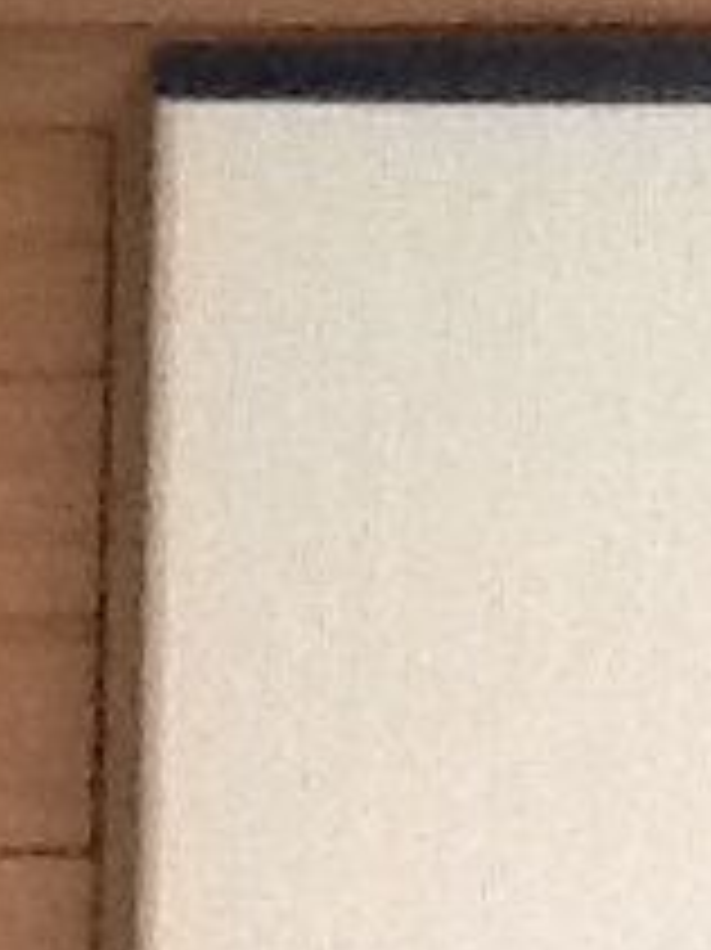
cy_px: -612
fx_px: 5483
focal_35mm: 200
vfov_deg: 9.5
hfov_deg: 7.4
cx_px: 657
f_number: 2.4
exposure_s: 1/30
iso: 320
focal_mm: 2.03
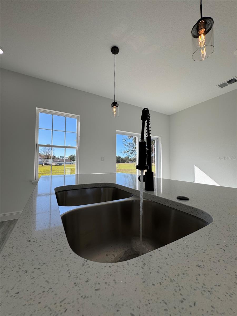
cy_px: 158
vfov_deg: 102.1
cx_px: 118
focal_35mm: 14
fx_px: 128
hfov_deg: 85.7
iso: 40
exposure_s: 1/657
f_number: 2.2
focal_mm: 2.22
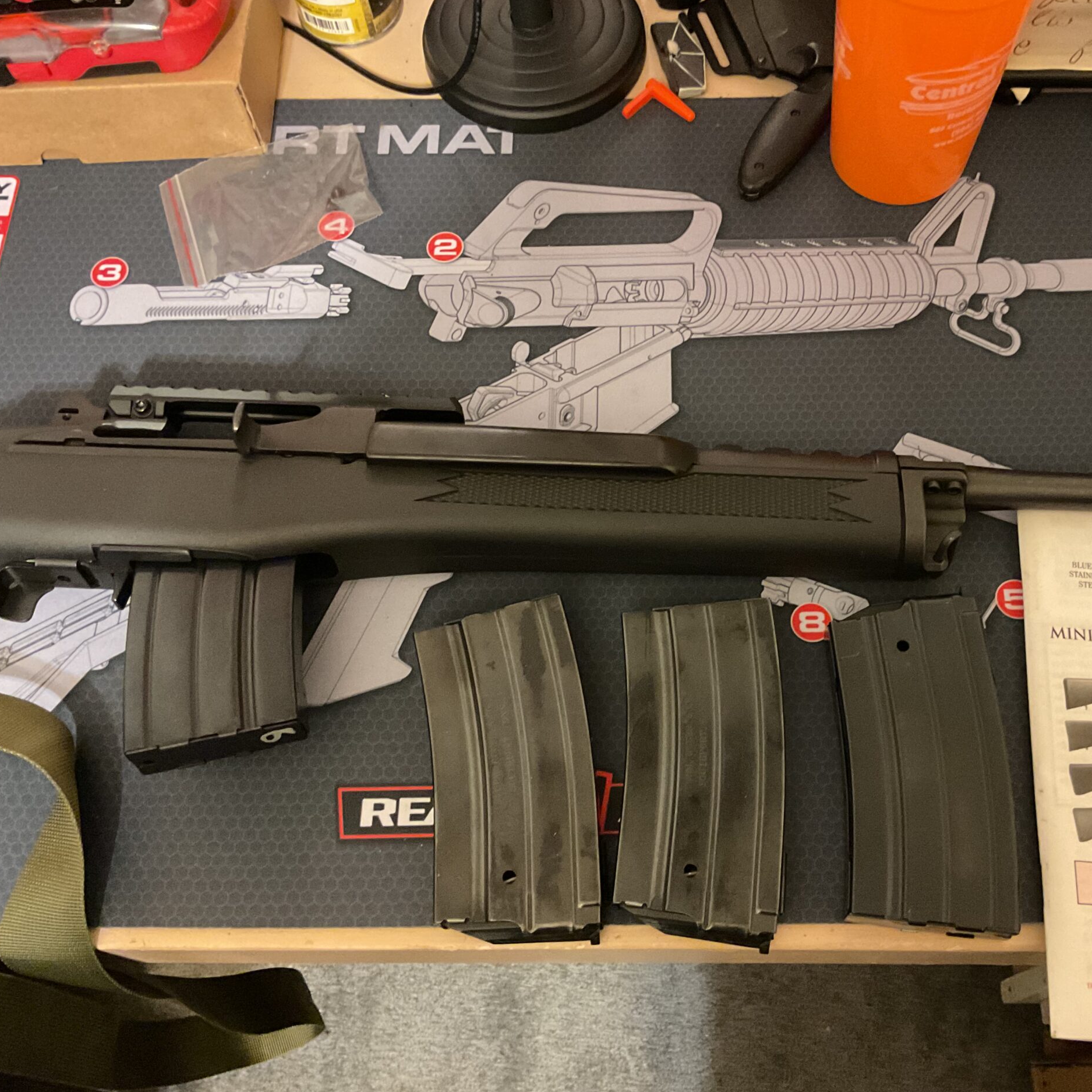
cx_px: 665
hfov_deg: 46.9
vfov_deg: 47.2
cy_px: 538
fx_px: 1249
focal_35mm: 35
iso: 500
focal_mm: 3
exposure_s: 1/30
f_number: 1.8
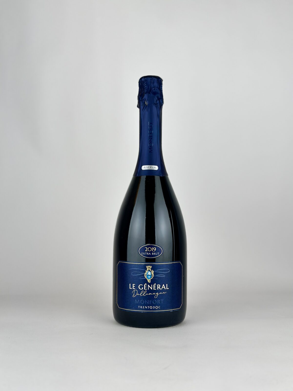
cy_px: 196
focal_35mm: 48
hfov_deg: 30.3
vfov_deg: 39.7
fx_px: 542
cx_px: 146
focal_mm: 6.86
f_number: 1.78
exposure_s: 1/642
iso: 80
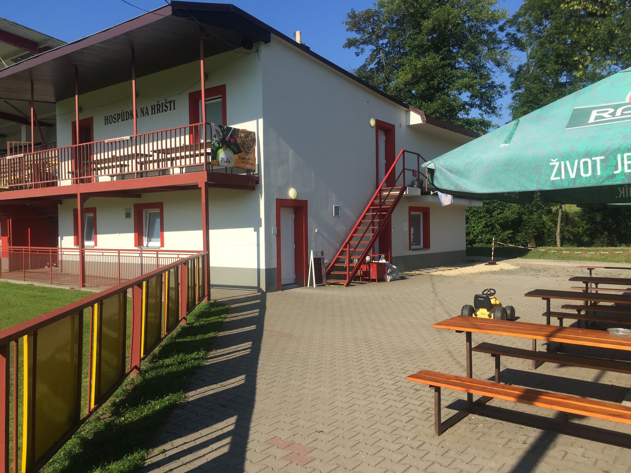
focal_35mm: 29
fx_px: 529
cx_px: 316
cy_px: 236
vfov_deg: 48.2
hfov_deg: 61.7
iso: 32
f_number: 2.2
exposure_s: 1/1647
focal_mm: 4.15
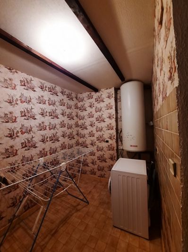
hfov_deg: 89.8
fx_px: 94
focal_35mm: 13
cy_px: 126
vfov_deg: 106.2
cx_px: 94
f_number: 2.2
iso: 160
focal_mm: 1.74
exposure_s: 1/24
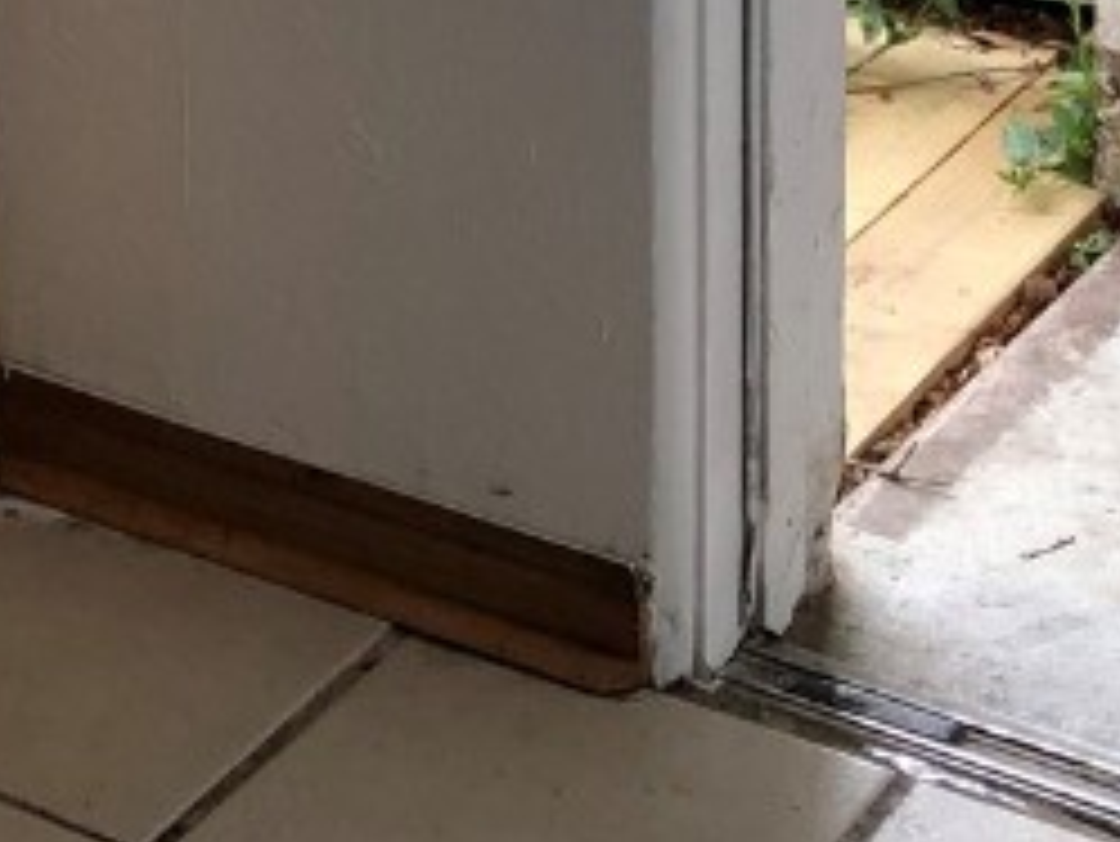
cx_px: -171
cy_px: -693
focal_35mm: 115
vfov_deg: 11.9
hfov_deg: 16.5
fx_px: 3723
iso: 25
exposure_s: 1/40
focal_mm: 3.99
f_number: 1.8
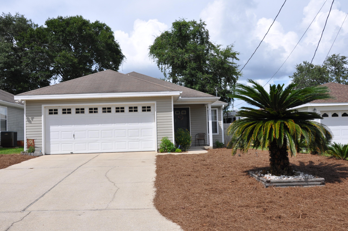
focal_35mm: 36
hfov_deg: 53.2
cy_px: 116
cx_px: 174
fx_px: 348
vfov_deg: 36.8
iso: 200
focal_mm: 24
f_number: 10
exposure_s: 1/400
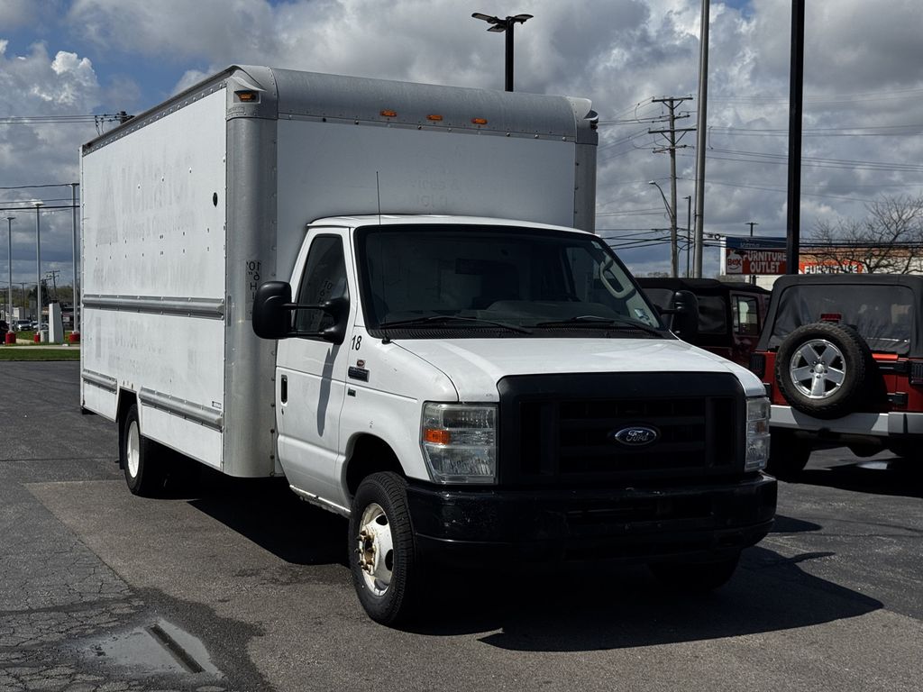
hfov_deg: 39.7
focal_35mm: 48
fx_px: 1280
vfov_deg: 30.3
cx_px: 462
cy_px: 346
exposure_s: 1/10526
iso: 64
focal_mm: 6.76
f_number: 1.78
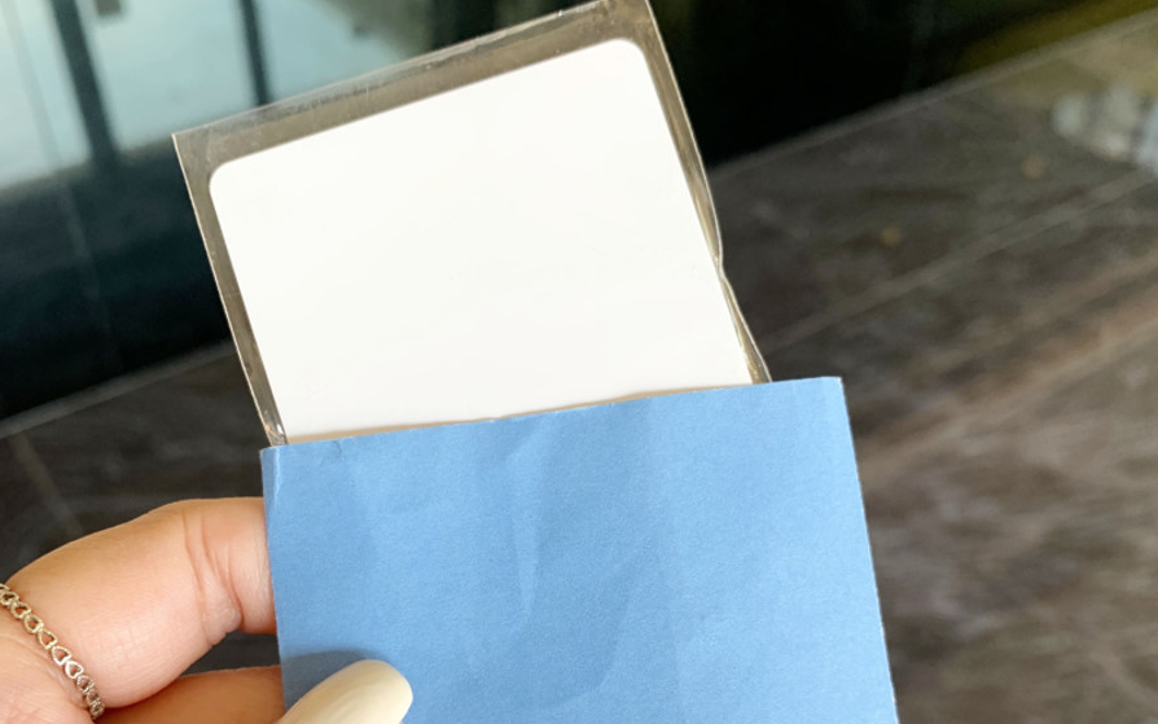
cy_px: 558
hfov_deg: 52.7
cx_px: 576
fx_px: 1168
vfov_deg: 33.6
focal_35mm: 37
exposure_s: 1/122
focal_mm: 4.25
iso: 32
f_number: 1.8
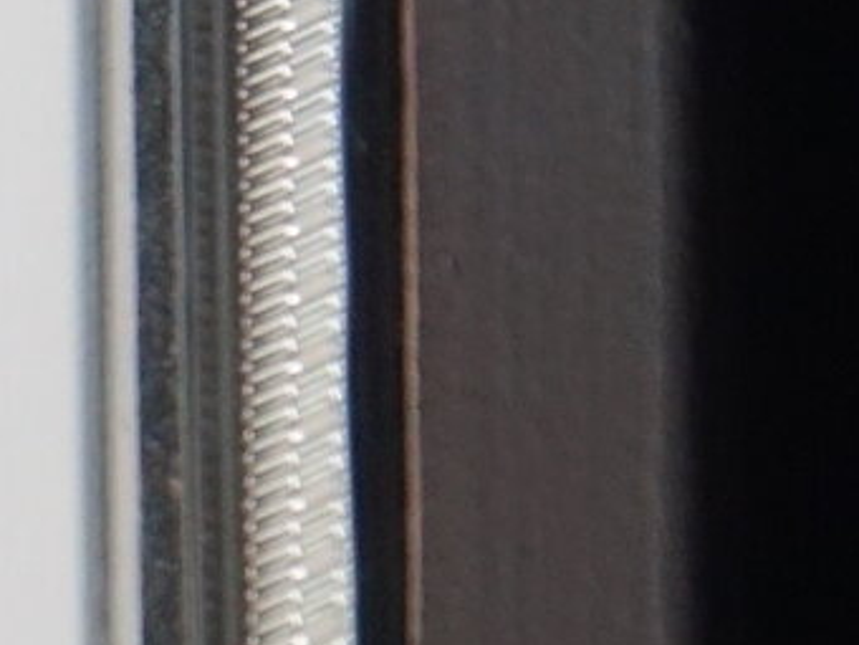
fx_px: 76431
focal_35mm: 3080
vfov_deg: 0.5
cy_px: 1066
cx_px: -1955
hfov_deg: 0.6
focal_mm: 159.66
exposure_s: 1/160
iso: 800
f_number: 4
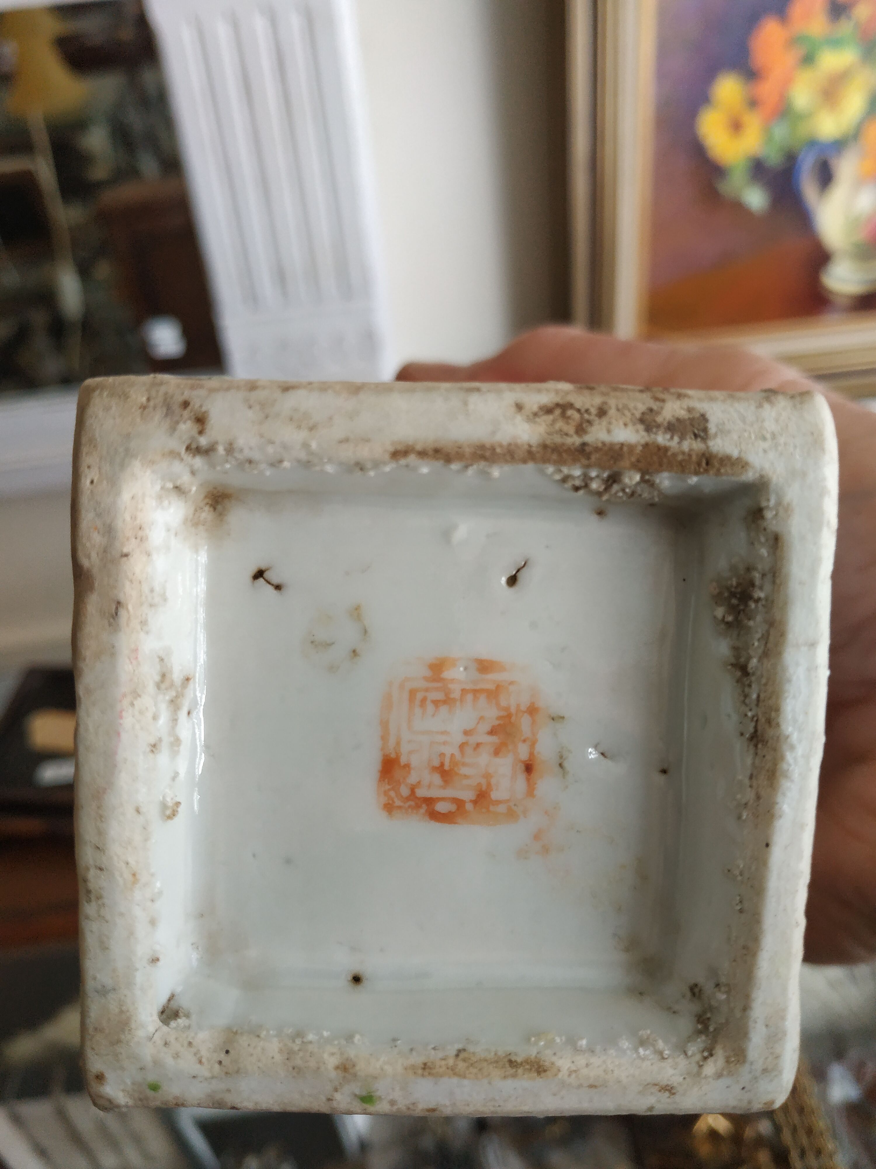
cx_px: 438
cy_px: 584
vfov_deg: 71.6
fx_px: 810
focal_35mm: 24
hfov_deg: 56.8
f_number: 1.9
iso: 200
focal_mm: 3.94
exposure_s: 1/50
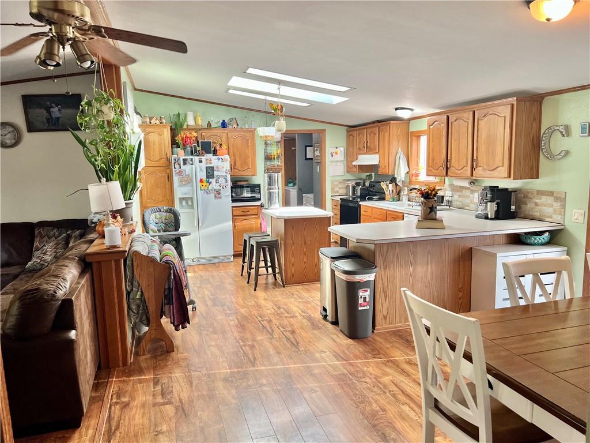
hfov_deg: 67.3
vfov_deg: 53.1
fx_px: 443
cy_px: 222
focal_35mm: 26
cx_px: 295
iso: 125
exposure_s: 1/120
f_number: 1.5
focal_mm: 5.7
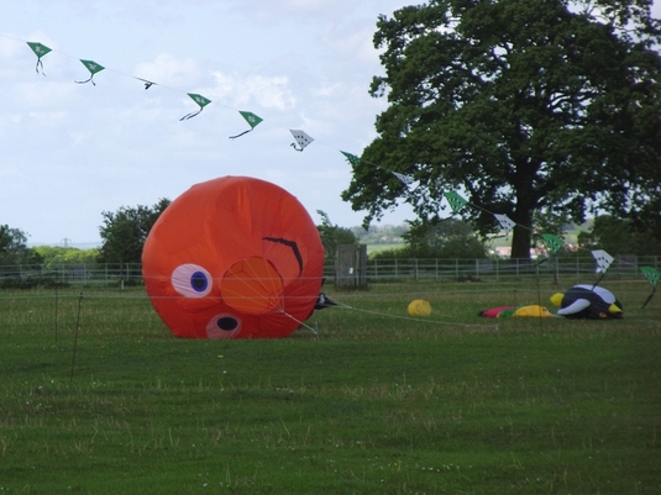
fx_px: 5479
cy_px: 209
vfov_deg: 5.2
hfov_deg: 6.9
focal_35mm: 287
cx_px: 229
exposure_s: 1/534
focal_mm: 39.2
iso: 80
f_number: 5.5
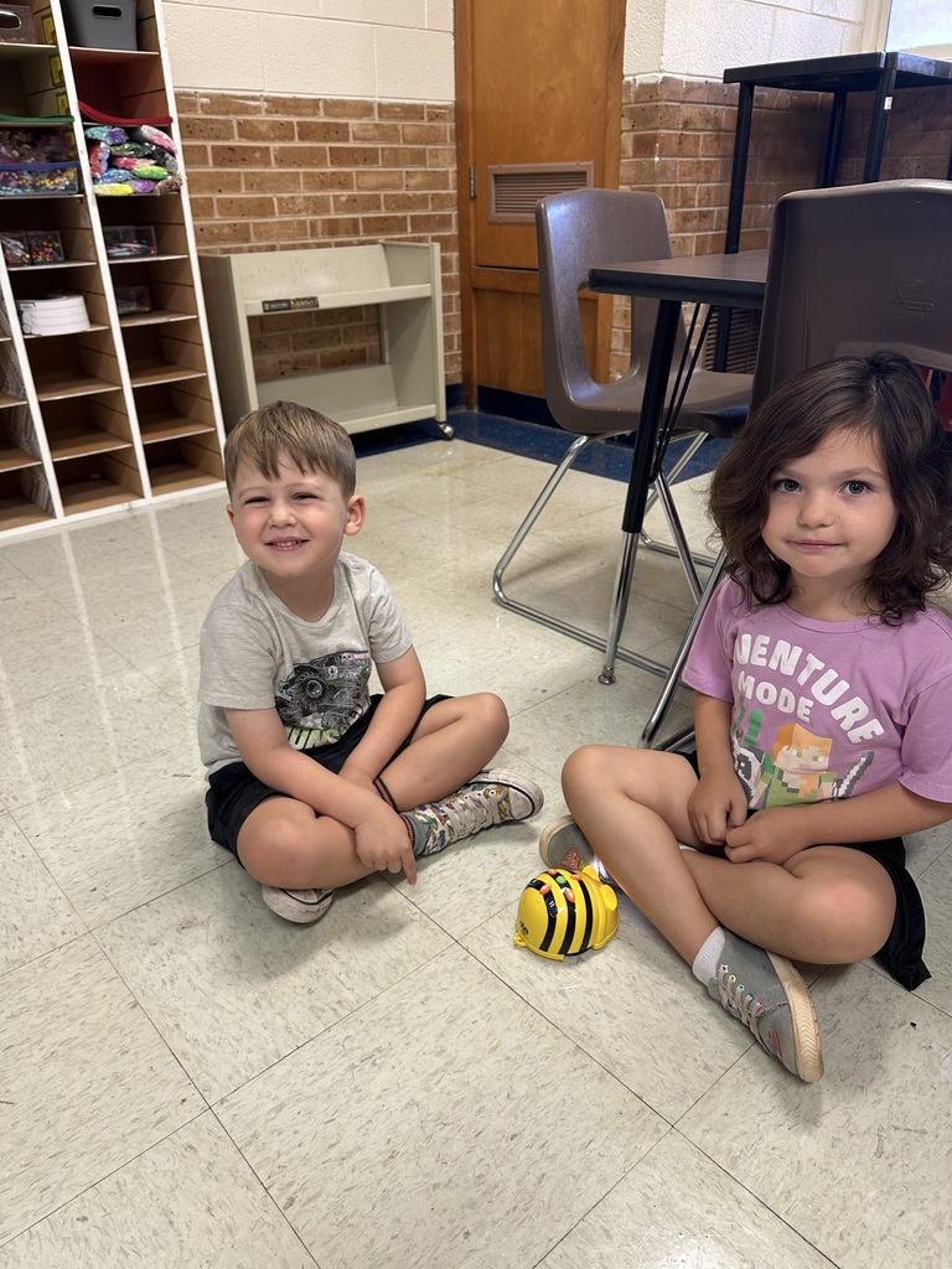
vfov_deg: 71.6
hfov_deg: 56.8
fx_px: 880
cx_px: 476
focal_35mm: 24
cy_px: 634
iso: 125
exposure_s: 1/60
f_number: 1.78
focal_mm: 6.86
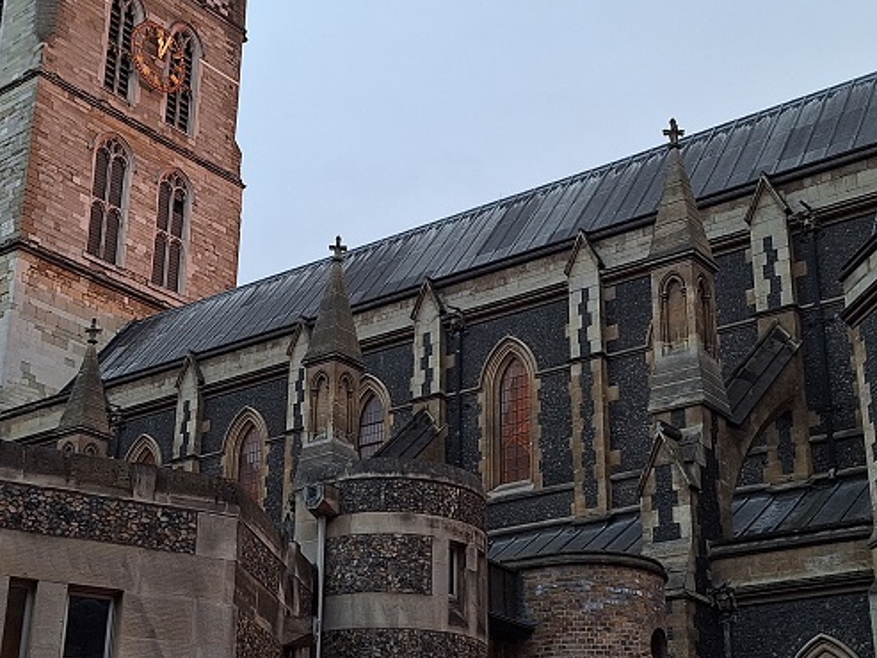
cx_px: 413
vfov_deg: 26.1
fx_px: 1419
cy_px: 363
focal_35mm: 56
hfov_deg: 34.3
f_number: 1.8
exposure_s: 1/50
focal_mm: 5.54
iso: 80
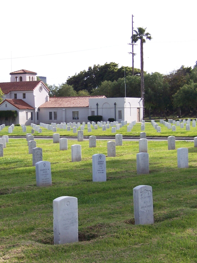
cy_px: 132
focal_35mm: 81
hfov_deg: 18.0
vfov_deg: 24.1
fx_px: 615
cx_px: 35
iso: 80
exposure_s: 1/350
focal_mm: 10
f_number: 4.8
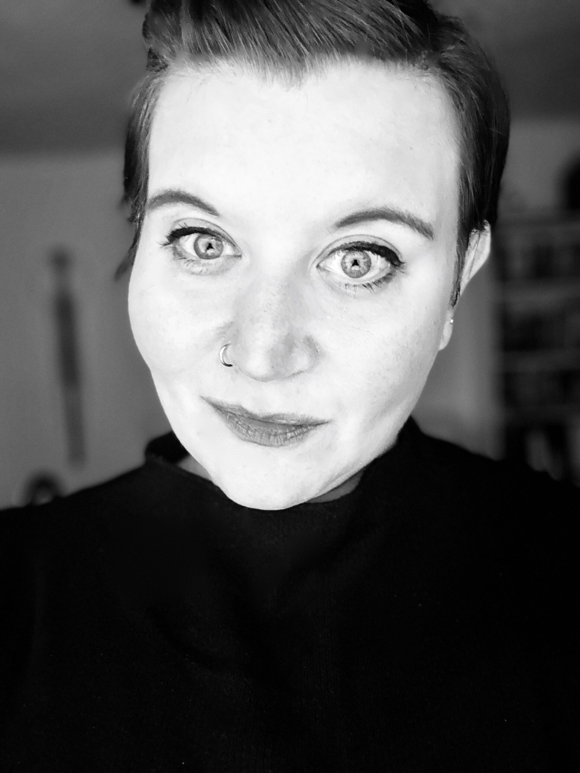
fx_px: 670
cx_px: 290
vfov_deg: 60.0
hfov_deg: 46.8
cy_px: 386
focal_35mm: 30
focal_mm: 2.69
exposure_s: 1/60
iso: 200
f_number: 1.9
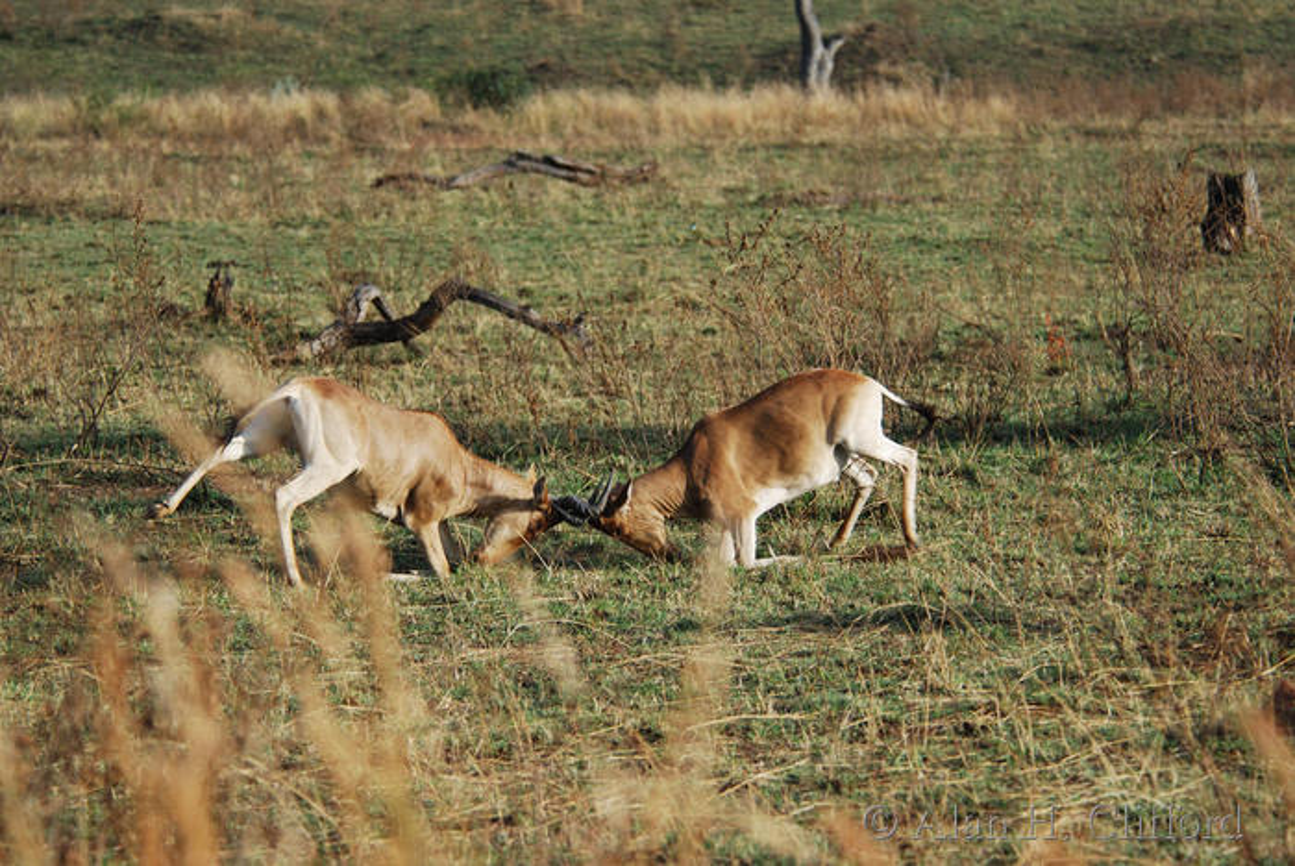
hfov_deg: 9.5
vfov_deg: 6.3
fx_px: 7830
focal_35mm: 218
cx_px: 648
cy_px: 433
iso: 100
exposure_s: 1/320
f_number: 5
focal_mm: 145
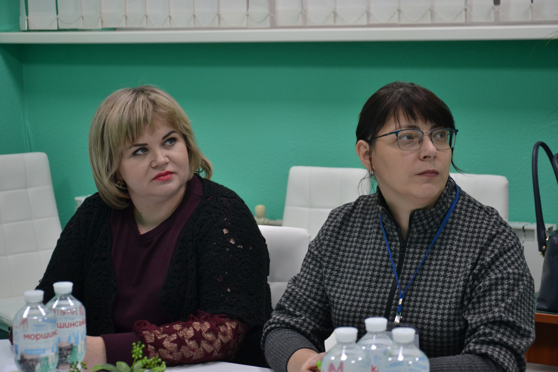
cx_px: 279
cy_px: 186
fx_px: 1348
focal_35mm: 87
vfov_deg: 15.7
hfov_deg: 23.4
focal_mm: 58
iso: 400
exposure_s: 1/100
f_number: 5
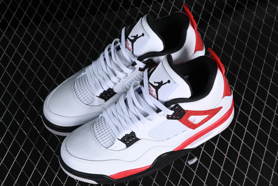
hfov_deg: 27.0
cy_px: 93
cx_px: 139
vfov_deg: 18.2
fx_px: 579
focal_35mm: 75
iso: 160
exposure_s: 1/80
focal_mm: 50
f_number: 8
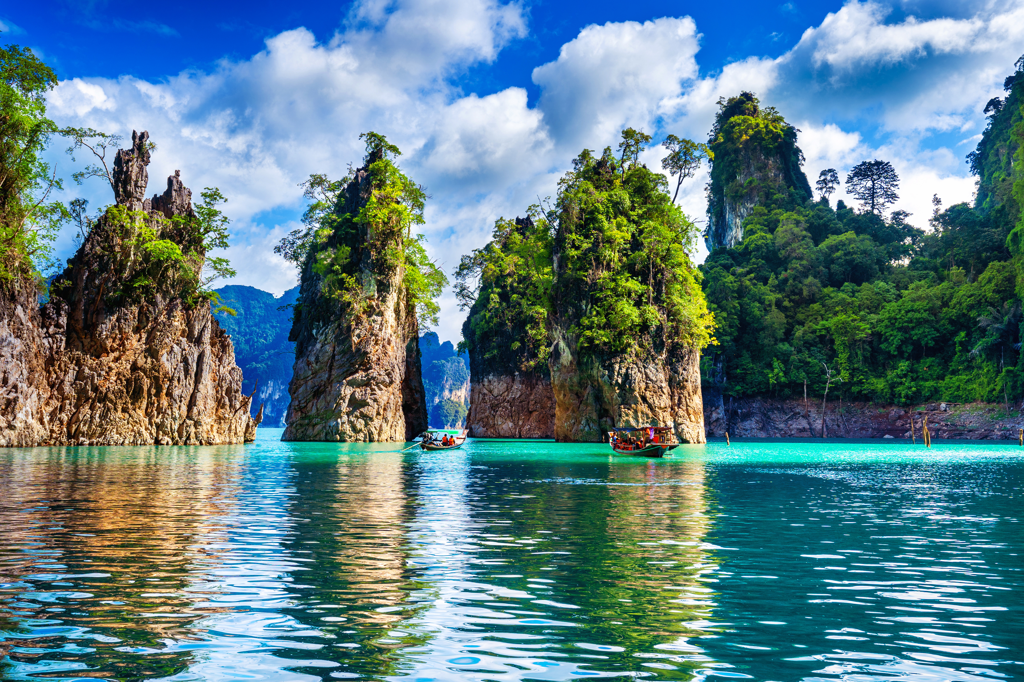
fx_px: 995
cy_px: 341
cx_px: 512
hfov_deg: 54.4
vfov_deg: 37.9
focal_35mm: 35
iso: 100
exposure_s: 1/160
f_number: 8
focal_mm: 35
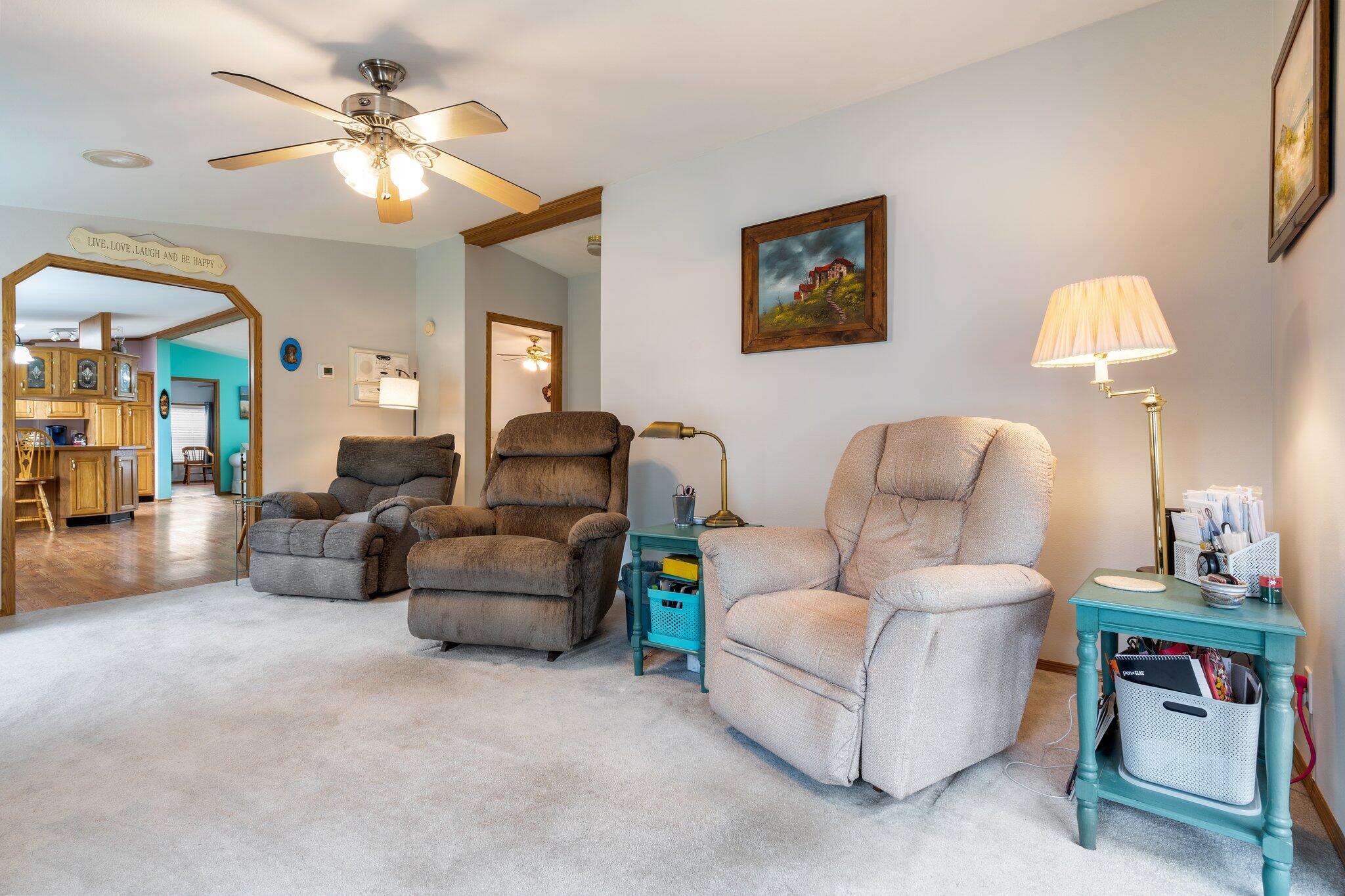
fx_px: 598
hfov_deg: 96.7
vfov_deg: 73.7
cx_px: 672
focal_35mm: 16
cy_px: 448
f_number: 9
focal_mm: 16
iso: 50
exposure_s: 2.5
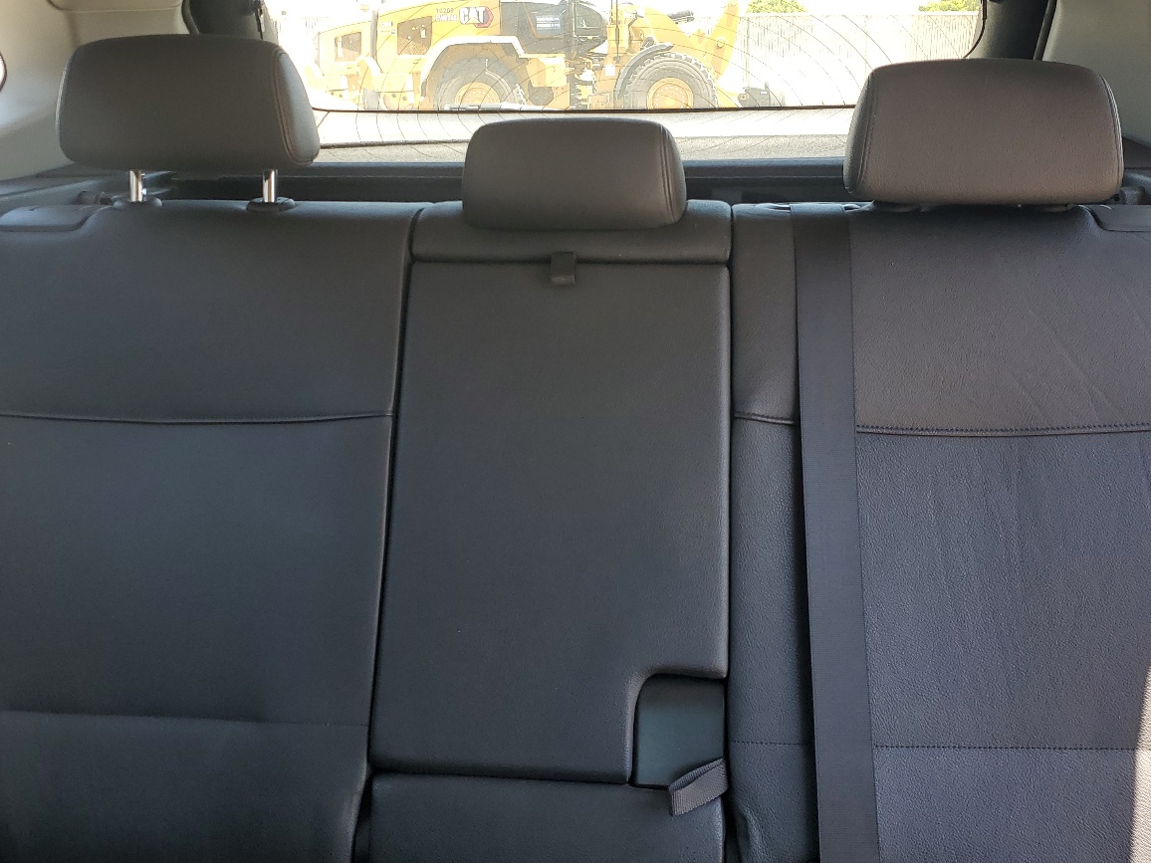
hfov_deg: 51.3
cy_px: 357
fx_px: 1197
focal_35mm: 36
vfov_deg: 39.5
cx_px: 594
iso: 50
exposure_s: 1/286
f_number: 1.5
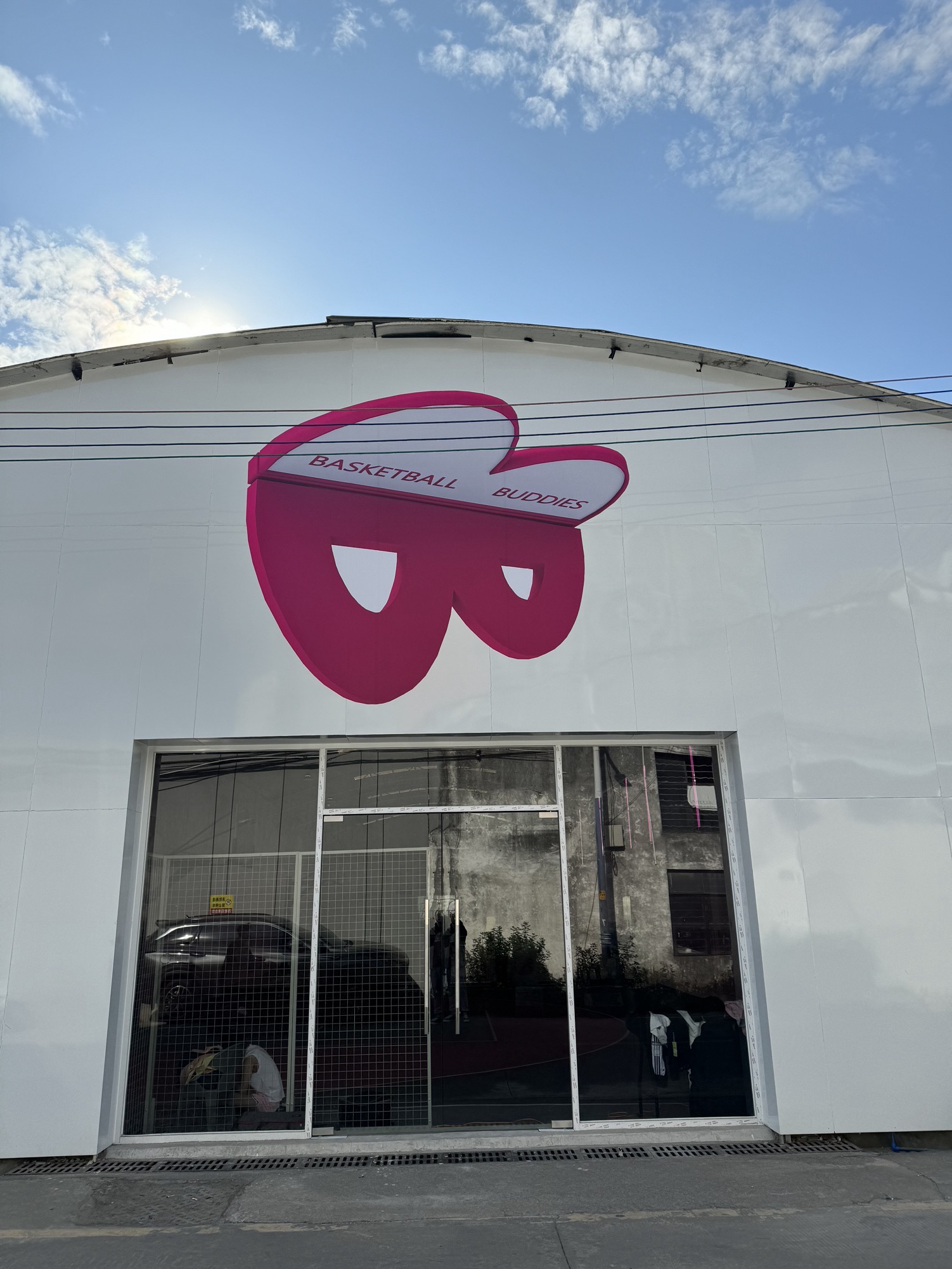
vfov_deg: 71.6
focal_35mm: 24
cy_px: 634
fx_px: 879
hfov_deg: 56.9
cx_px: 476
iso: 80
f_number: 1.78
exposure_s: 1/7092
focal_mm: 6.86
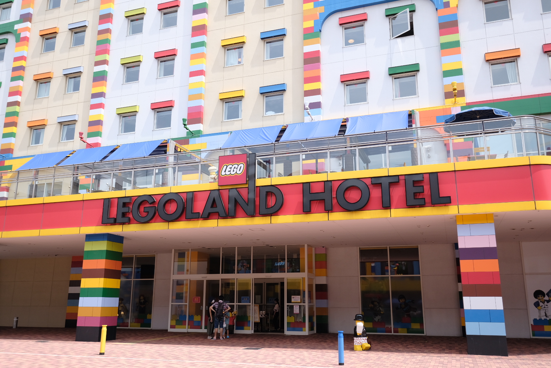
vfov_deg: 42.3
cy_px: 184
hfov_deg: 60.3
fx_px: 474
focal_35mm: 31
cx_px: 276
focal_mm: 20.9
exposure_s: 1/1250
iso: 320
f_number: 4
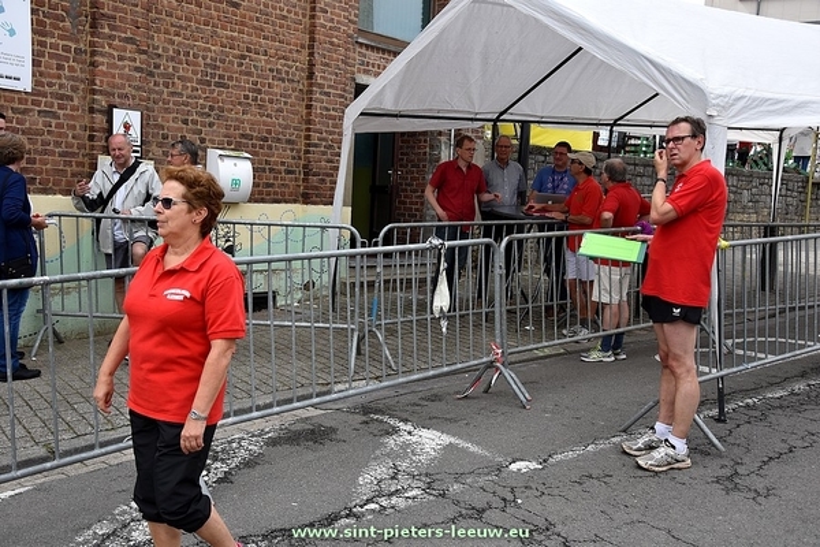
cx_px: 410
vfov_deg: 35.5
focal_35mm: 38
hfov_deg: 51.3
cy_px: 274
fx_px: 854
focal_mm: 25
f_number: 5
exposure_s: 1/1250
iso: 400
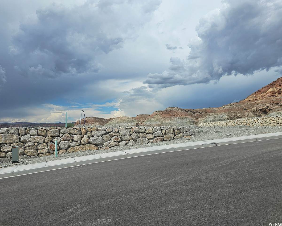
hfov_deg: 70.2
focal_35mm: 24
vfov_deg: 58.8
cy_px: 113
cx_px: 135
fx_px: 200
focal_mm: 6.3
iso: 10
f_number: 1.7
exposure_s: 1/1290
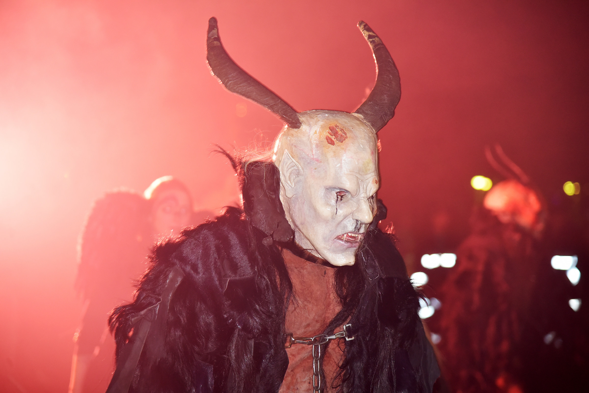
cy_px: 196
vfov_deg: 11.4
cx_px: 294
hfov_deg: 17.1
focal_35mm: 120
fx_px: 1964
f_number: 4
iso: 3200
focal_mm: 120
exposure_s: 1/60
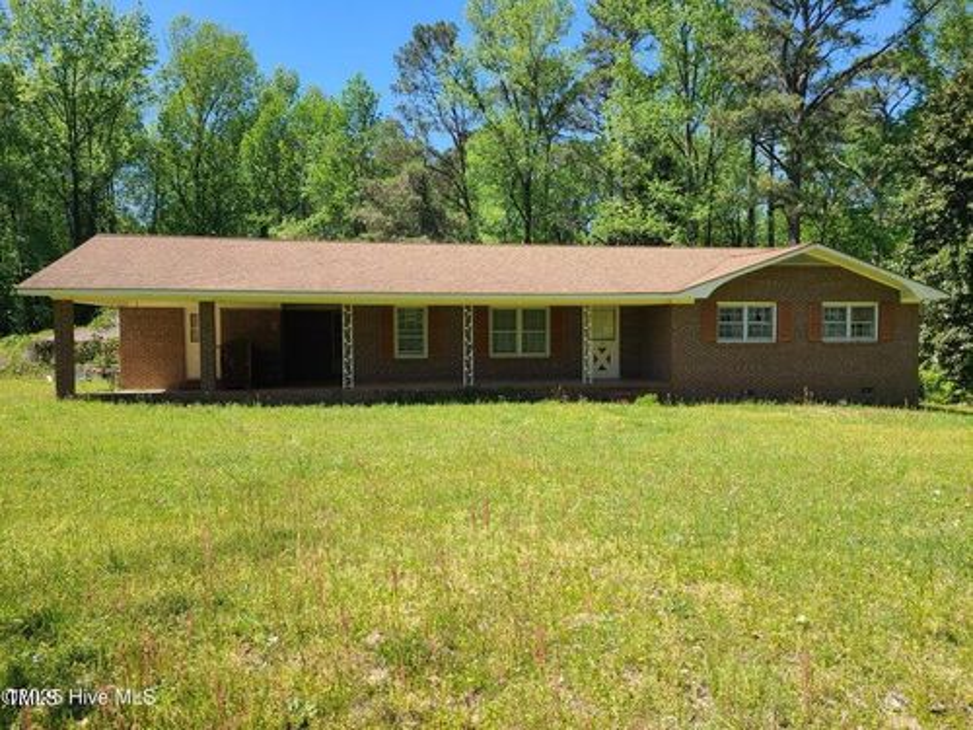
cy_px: 365
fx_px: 731
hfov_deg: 67.3
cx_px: 486
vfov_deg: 53.1
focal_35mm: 26
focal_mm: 5.4
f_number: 1.8
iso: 40
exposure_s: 1/1195
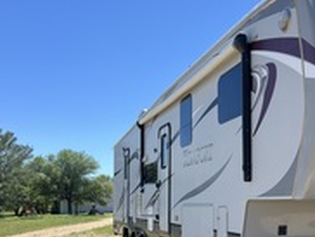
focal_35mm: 50
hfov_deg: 35.8
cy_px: 181
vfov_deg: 28.7
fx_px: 456
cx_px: 286
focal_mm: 5.7
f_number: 1.5
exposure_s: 1/2513
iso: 50
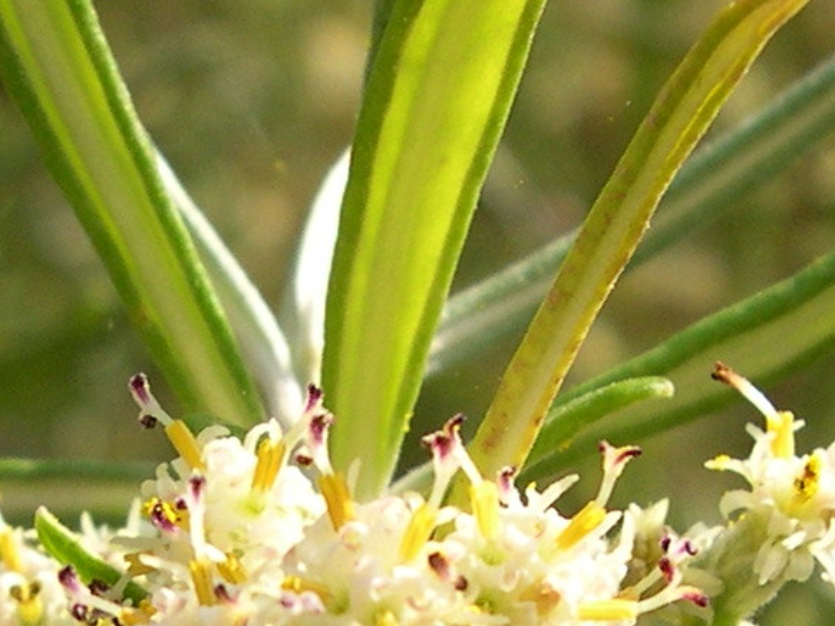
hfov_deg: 20.0
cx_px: 405
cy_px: 411
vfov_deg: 15.1
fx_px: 2363
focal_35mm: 98
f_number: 7.6
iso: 100
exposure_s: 1/133
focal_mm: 8
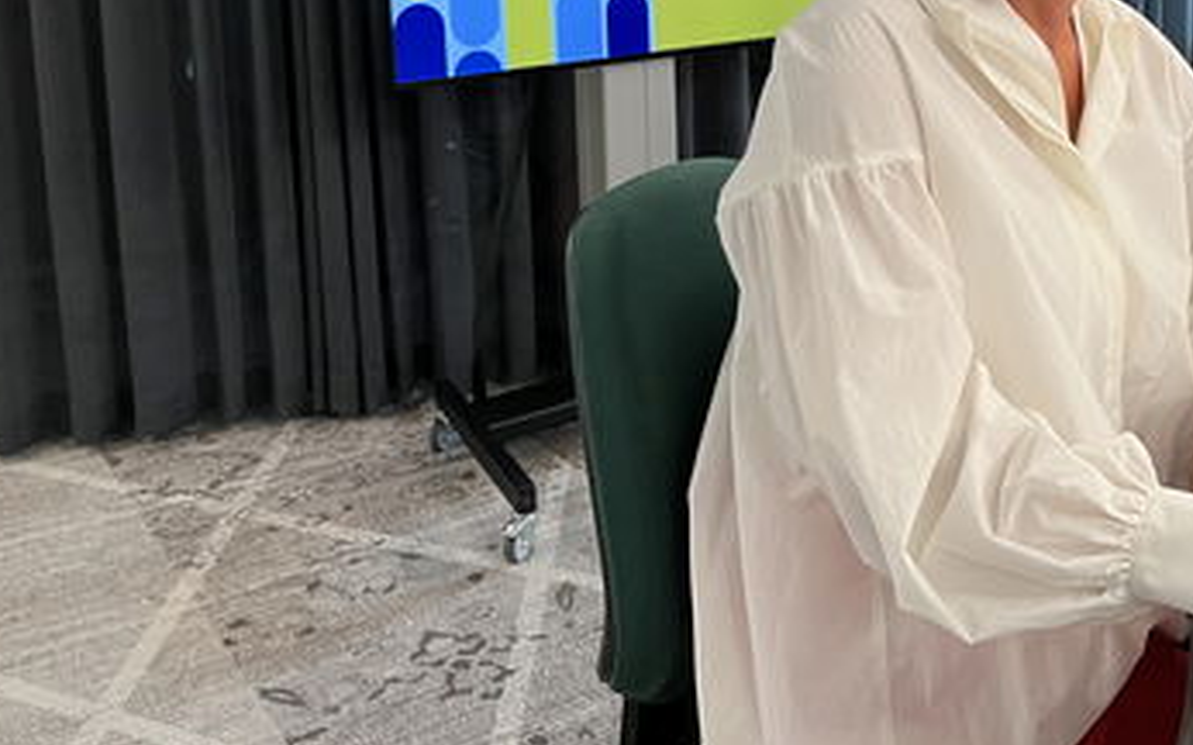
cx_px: 921
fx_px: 1463
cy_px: 31
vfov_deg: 27.2
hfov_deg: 42.7
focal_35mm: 45
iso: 160
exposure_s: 1/50
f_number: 1.6
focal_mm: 5.1
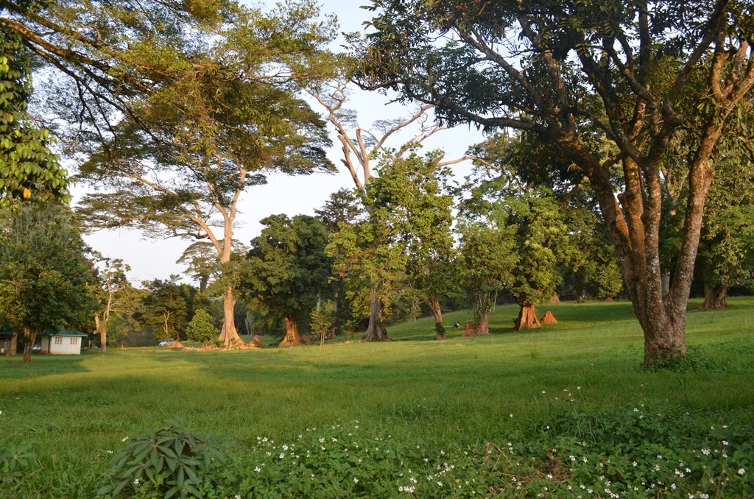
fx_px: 627
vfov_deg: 43.4
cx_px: 377
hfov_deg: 62.0
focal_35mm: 30
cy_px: 250
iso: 200
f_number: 5.6
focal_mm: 20
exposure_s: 1/160
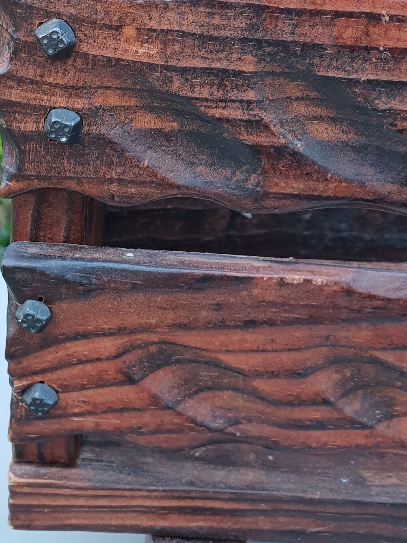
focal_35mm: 56
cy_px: 41
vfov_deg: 32.4
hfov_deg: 26.0
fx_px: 878
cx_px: 139
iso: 125
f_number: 2.4
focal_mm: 4.3
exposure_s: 1/50
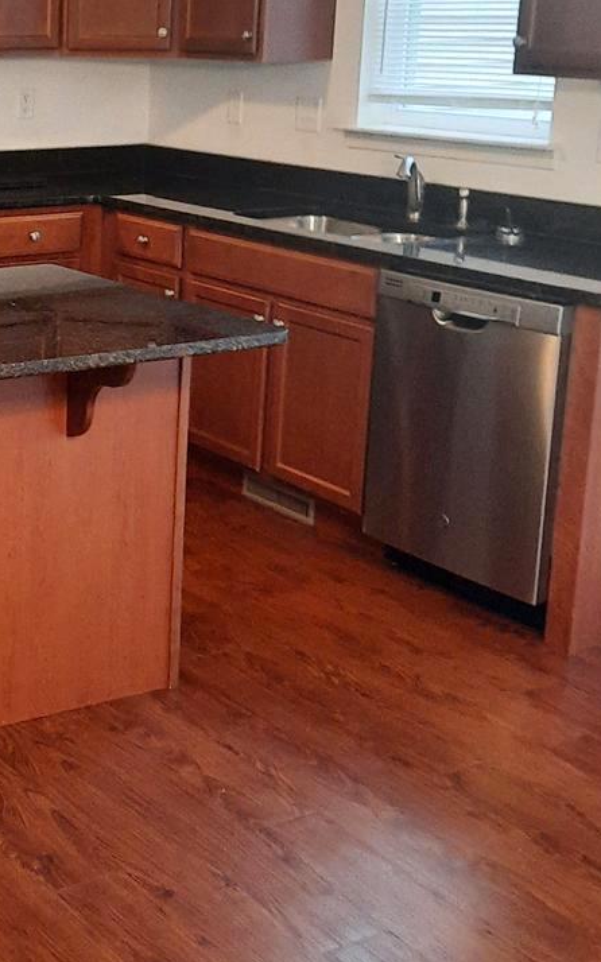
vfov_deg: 35.5
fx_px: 1494
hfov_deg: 21.5
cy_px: 365
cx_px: -71
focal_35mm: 57
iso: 320
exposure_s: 1/30
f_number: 2
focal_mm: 4.6
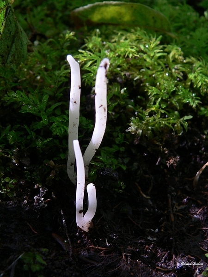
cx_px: 104
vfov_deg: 51.4
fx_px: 288
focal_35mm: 36
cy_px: 138
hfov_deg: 39.7
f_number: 4
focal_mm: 6
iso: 100
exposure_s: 1/40
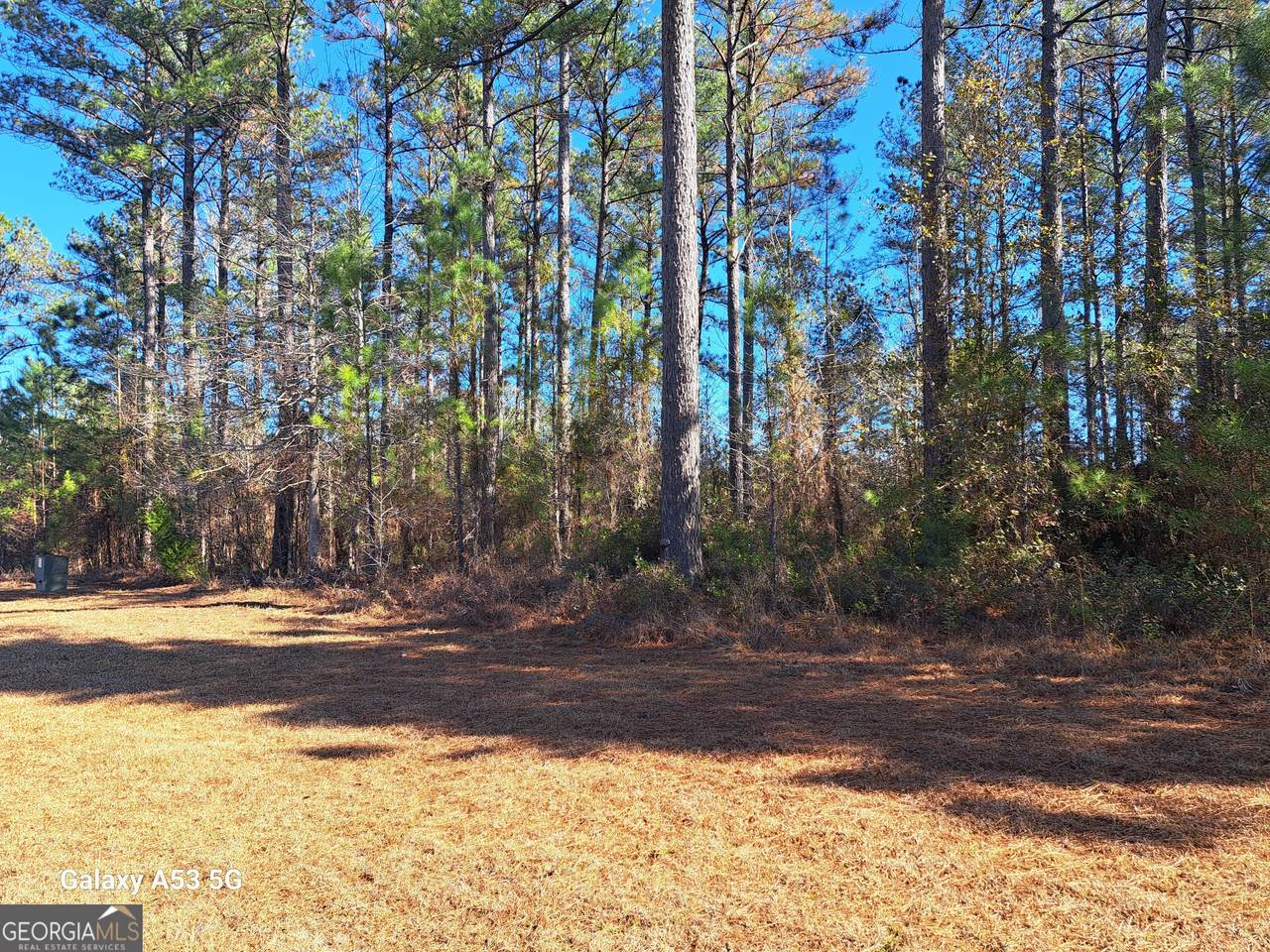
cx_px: 635
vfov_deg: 56.8
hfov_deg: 71.6
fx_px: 881
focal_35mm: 24
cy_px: 476
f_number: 1.8
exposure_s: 1/360
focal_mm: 5.23
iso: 50
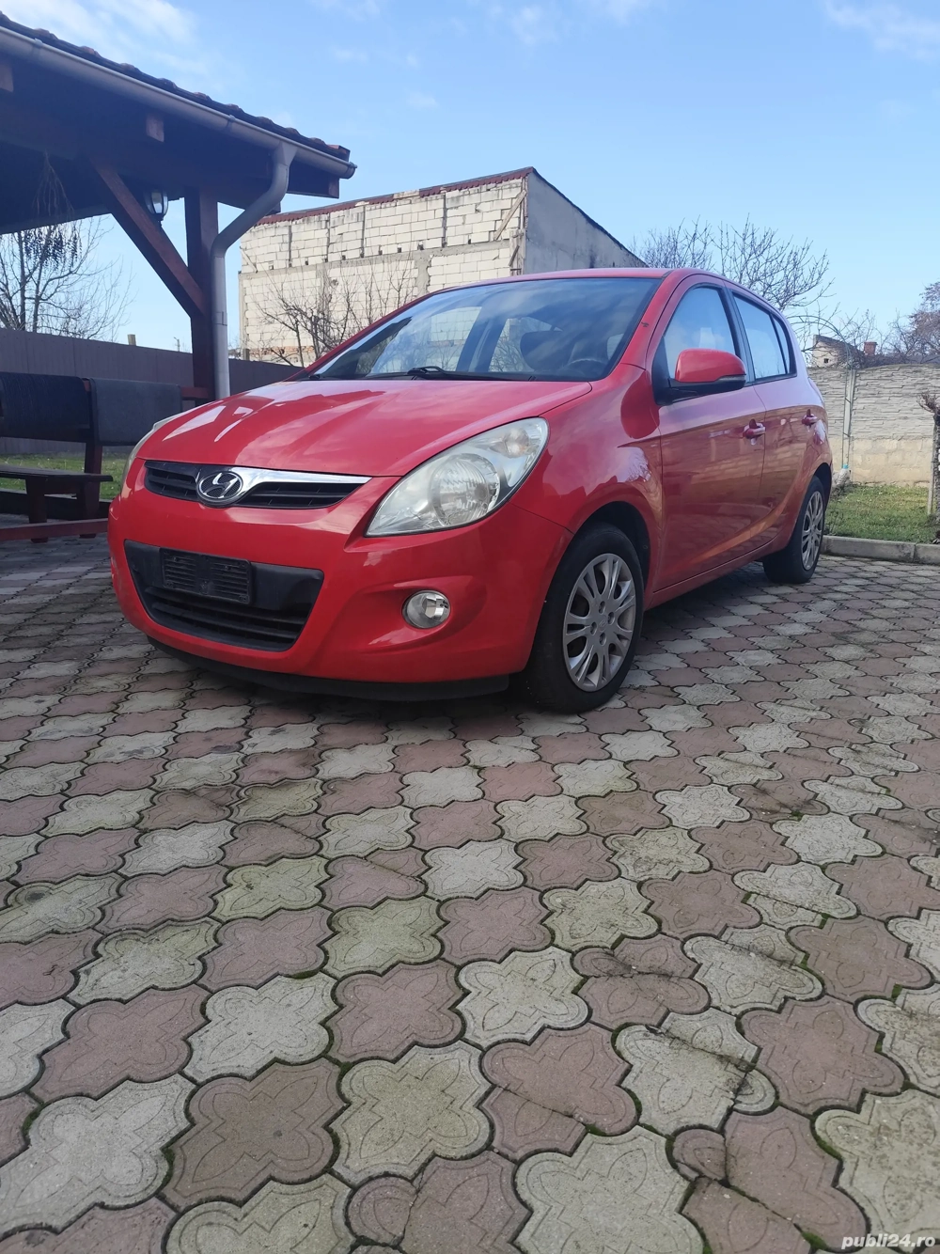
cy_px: 627
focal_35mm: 23
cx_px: 470
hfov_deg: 58.9
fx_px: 833
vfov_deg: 73.9
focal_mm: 6.19
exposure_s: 1/370
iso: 50
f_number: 1.65
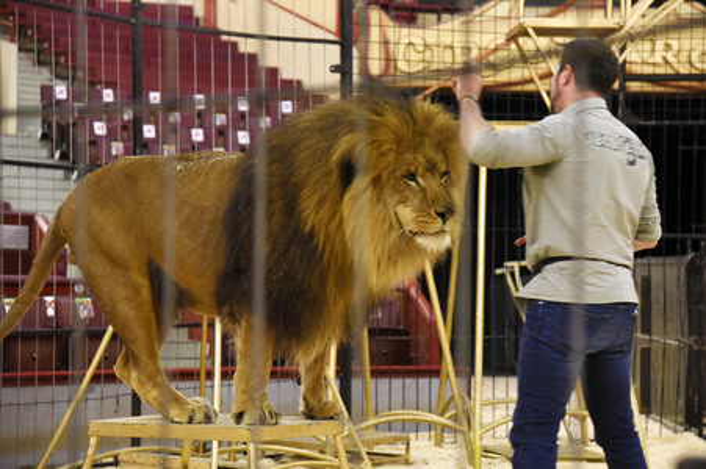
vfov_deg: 14.8
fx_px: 1803
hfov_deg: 22.2
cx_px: 353
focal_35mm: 92
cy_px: 234
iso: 3200
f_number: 4.5
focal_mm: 92
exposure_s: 1/50
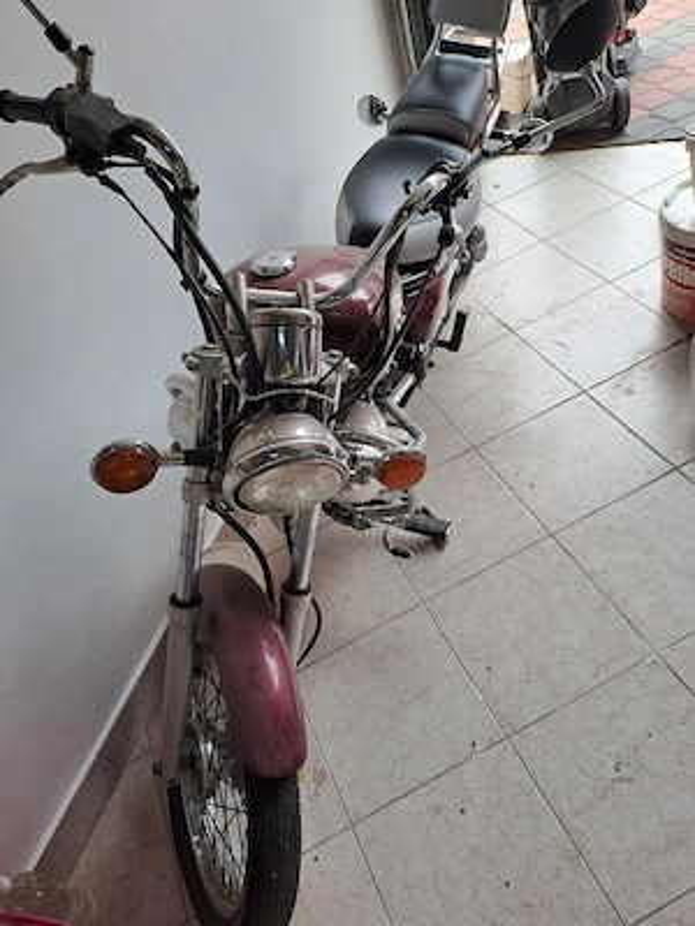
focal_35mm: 25
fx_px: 669
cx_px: 348
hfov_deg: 54.9
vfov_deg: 69.4
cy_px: 463
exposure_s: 1/109
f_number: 1.8
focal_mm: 4.65
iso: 32
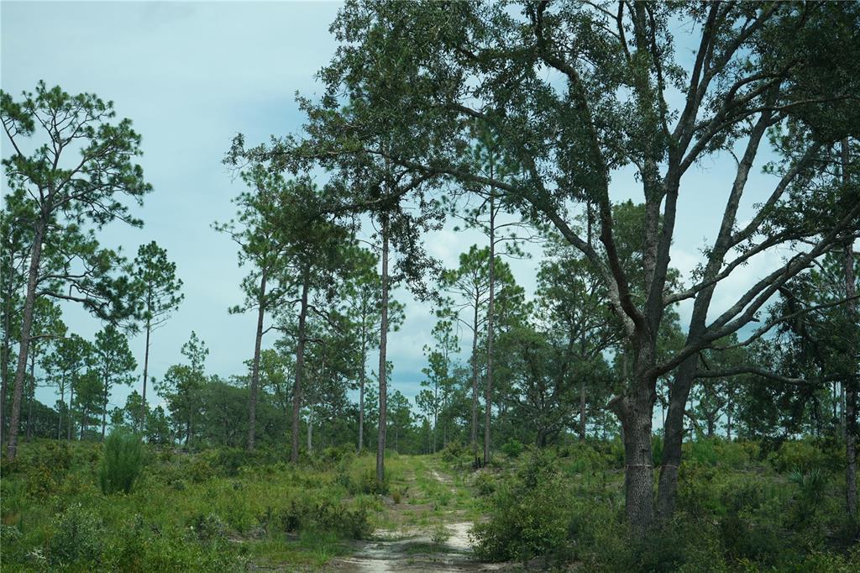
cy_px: 286
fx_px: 1313
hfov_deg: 36.3
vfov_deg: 24.6
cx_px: 430
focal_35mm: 55
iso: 100
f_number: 7.1
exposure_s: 1/320
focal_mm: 55
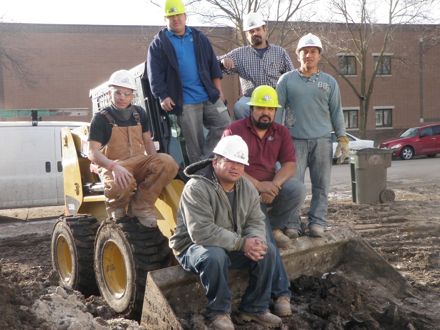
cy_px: 165
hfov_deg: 51.4
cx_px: 220
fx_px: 458
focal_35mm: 36
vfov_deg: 39.7
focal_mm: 6.53
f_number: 5
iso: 50
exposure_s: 1/100
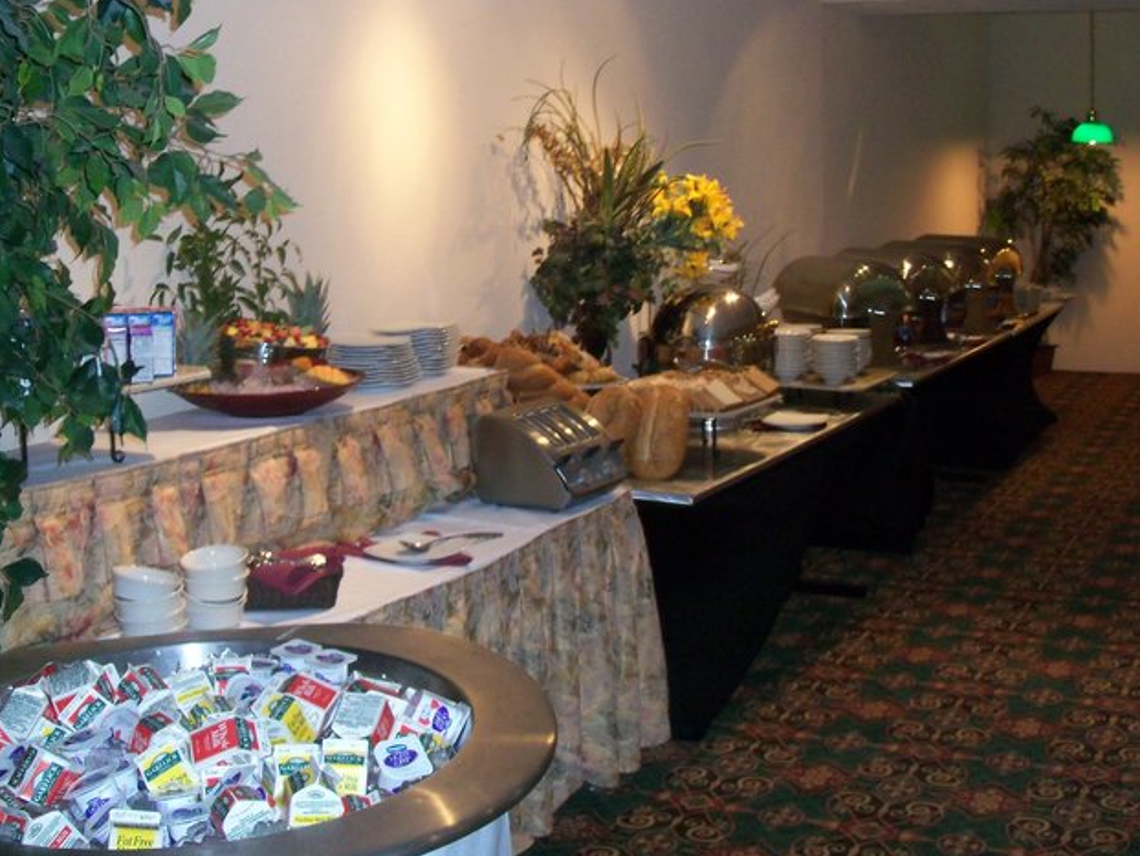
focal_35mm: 45
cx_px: 612
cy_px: 335
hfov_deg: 42.0
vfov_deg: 32.1
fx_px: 1483
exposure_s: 1/30
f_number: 3
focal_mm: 6.3
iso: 200
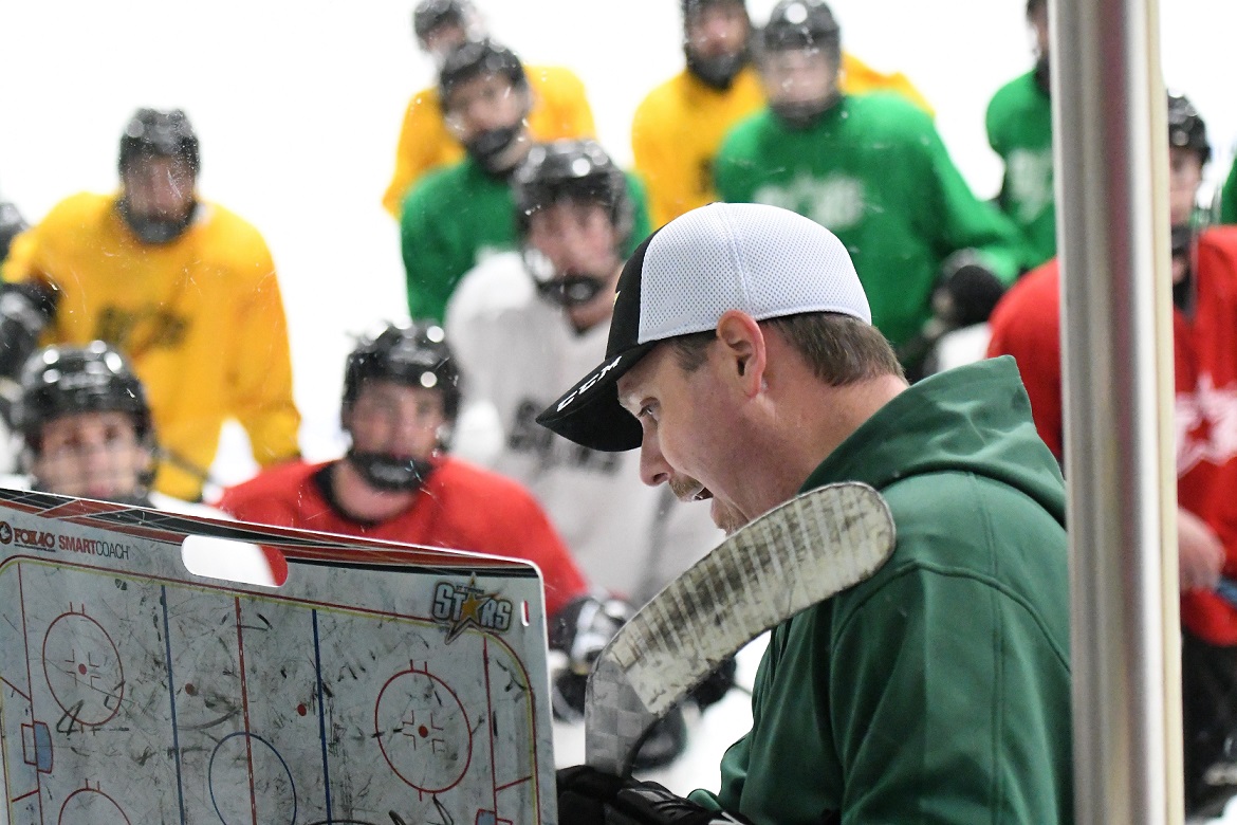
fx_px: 3608
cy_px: 412
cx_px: 618
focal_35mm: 105
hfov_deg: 19.5
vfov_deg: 13.0
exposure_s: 1/1000
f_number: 2.8
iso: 14400
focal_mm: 70
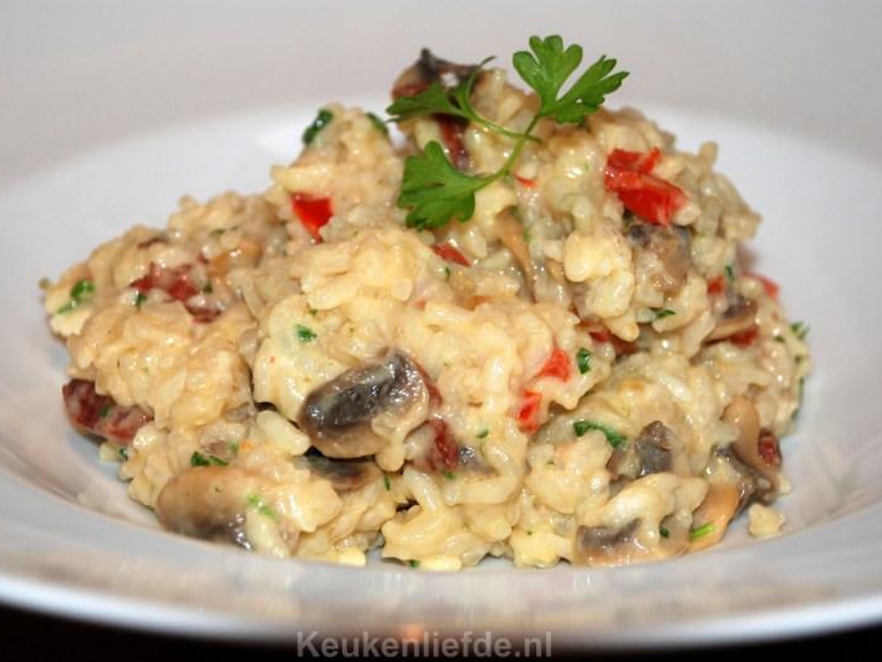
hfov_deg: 19.4
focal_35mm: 101
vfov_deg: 14.7
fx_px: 2574
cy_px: 331
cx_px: 424
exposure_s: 1/60
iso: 200
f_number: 5.3
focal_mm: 62
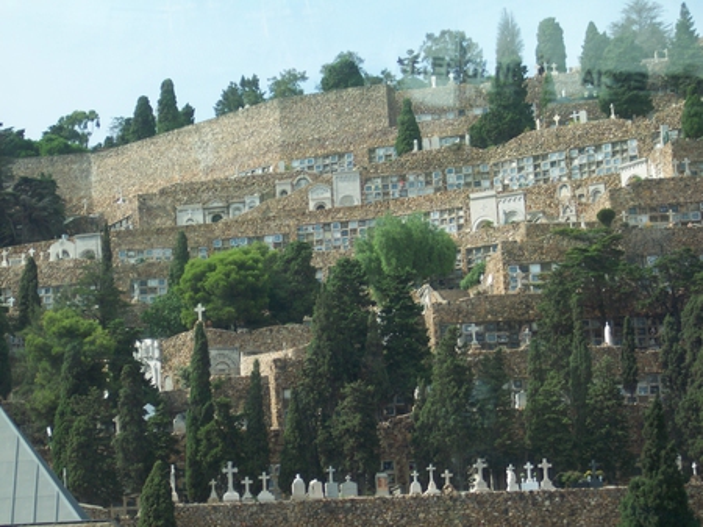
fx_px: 2314
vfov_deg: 13.0
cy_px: 264
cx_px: 352
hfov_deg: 17.3
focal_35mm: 114
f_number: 4.8
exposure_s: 1/350
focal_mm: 24
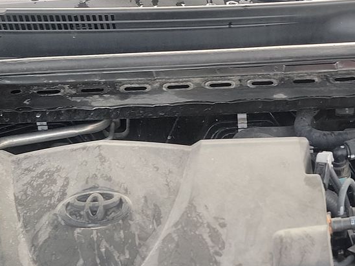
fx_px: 717
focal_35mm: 70
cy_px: 225
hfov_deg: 27.3
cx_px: 275
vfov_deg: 20.7
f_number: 1.8
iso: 66
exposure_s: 1/59
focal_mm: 6.7
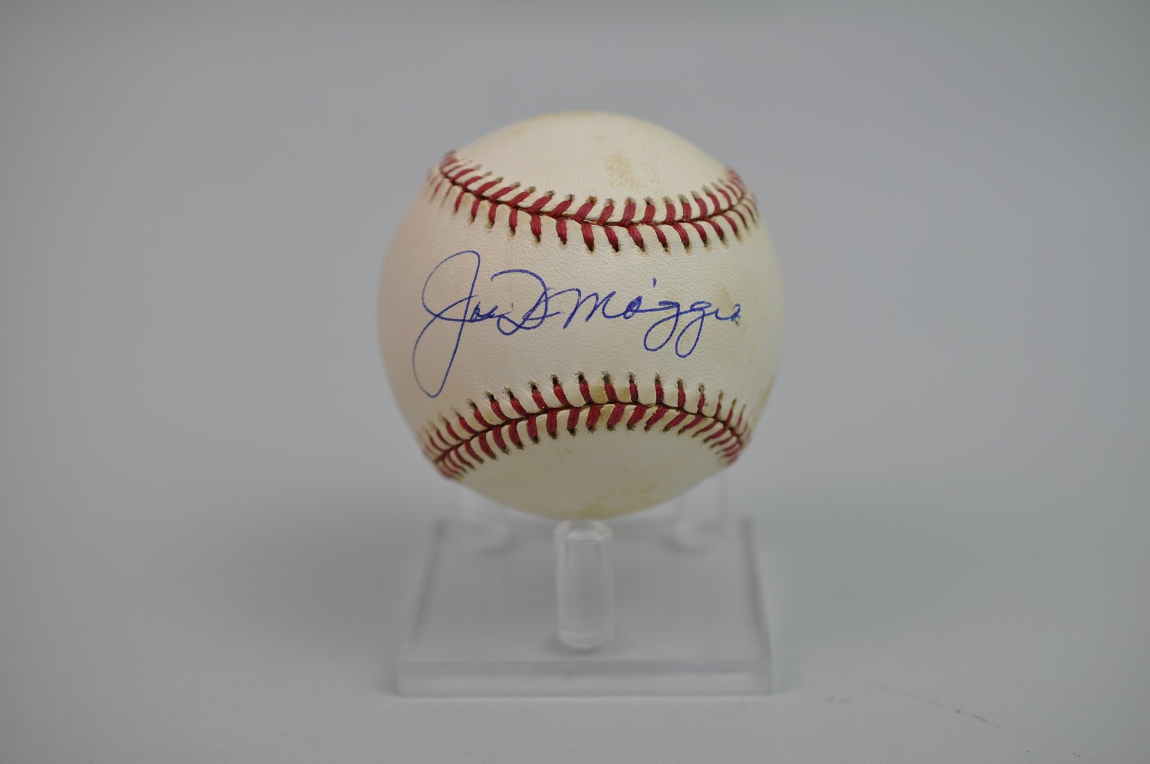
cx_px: 575
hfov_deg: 33.4
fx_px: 1914
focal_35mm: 60
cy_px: 382
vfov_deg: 22.6
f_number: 4
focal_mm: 40
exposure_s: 1/60
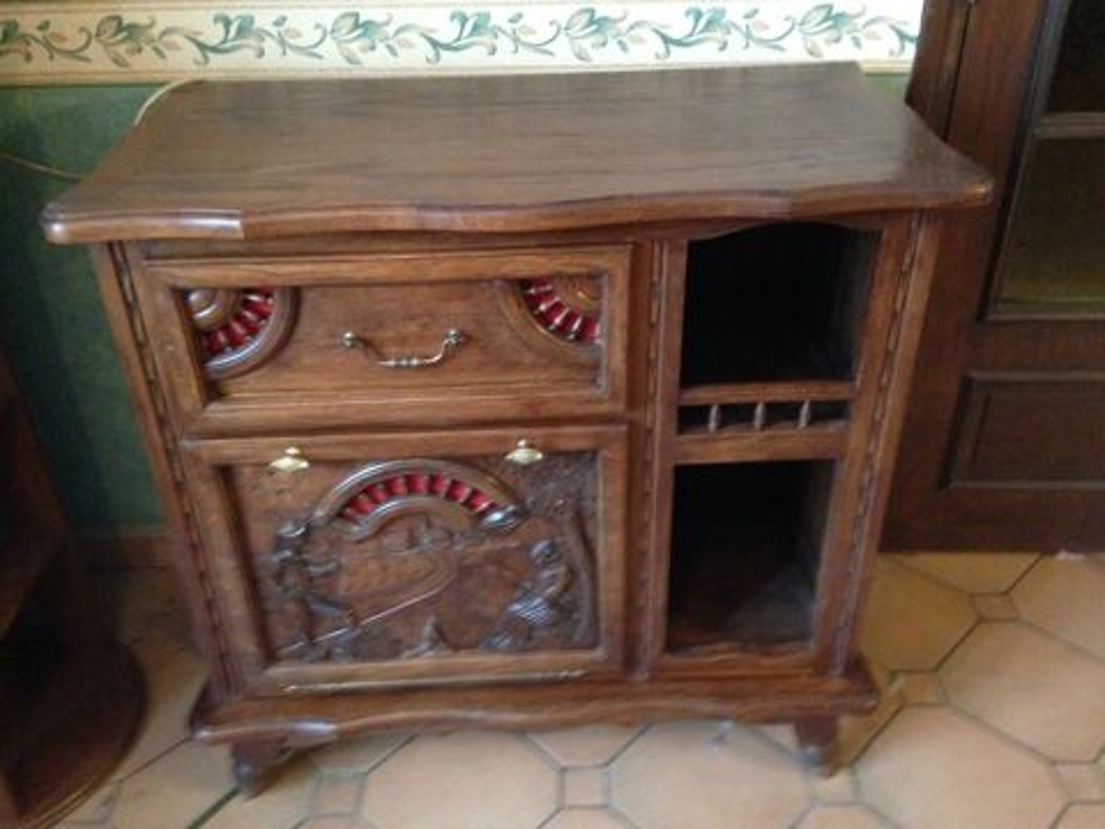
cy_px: 414
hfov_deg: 55.4
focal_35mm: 33
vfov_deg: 42.9
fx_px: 1053
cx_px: 552
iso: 800
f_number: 2.4
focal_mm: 4.12
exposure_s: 1/15
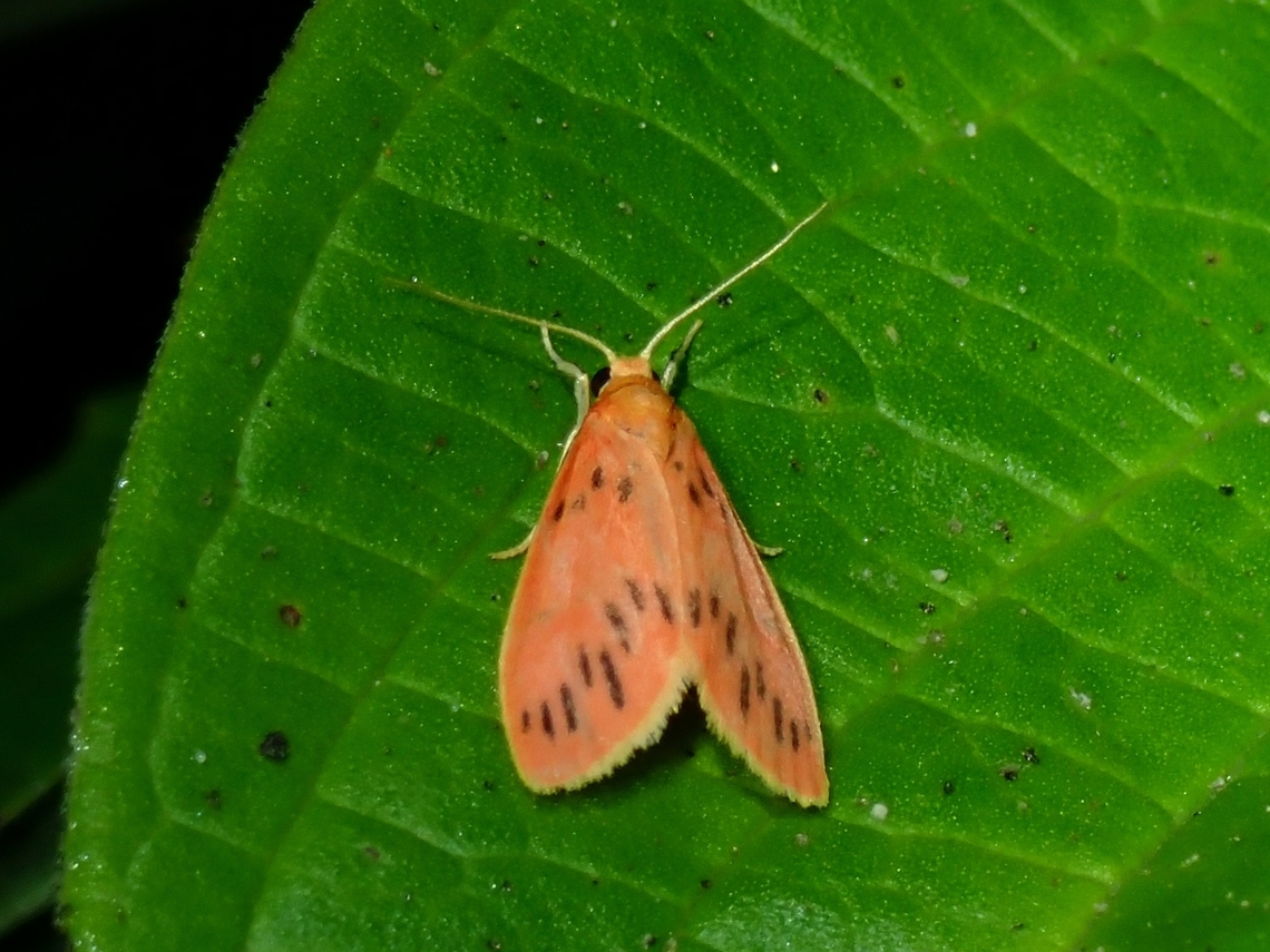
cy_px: 476
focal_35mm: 100
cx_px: 635
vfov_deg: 14.8
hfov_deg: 19.6
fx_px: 3669
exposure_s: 1/400
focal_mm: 18
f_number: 6.3
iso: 160
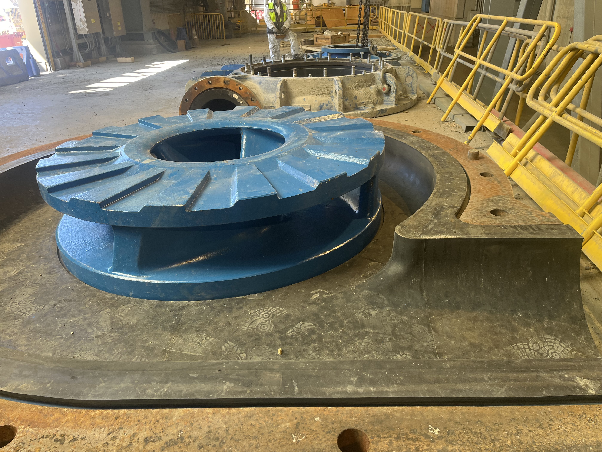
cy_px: 226
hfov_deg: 67.3
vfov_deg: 53.1
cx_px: 301
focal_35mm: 26
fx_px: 452
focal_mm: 5.1
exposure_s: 1/100
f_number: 1.6
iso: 64
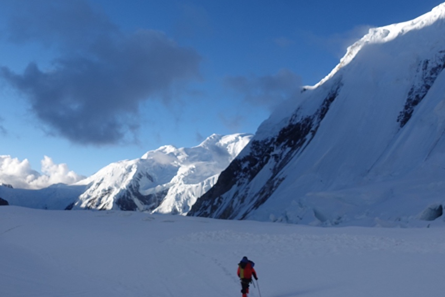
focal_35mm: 37
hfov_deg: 51.8
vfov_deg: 35.9
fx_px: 457
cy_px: 155
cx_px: 199
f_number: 5.6
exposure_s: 1/400
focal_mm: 8.8
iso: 125
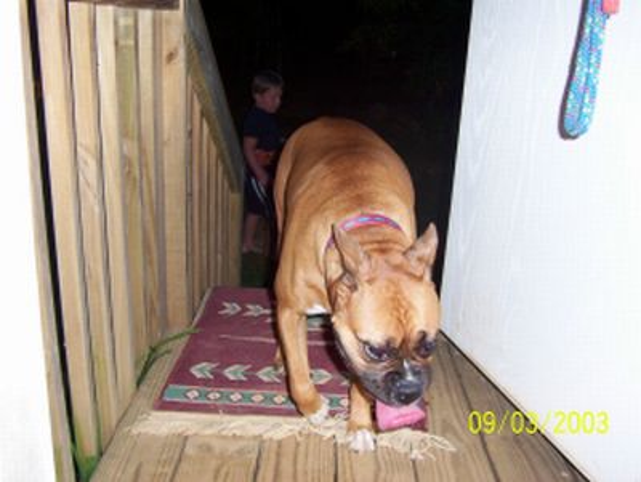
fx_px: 667
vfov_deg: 39.7
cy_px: 241
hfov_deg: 51.3
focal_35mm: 36
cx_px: 320
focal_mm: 5.54
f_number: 2.76
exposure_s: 1/30
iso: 140
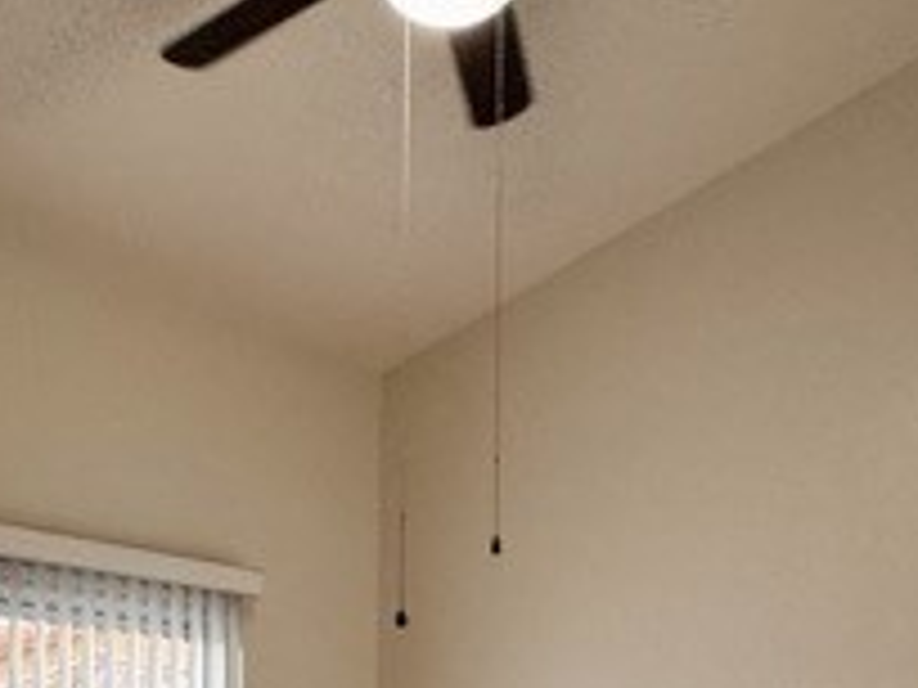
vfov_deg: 29.2
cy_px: 787
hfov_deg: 42.6
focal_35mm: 44
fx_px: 1167
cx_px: 338
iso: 200
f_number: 2.2
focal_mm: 2.22
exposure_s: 1/120
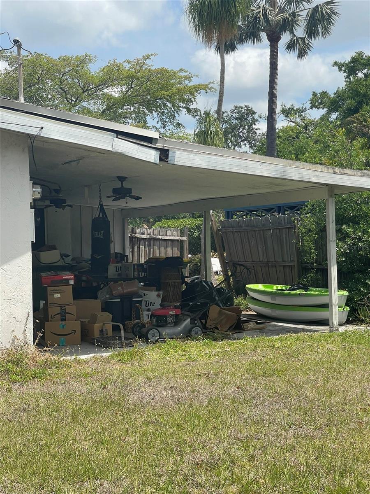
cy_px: 247
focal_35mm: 64
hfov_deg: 22.9
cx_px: 185
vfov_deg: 30.3
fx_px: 912
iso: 20
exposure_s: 1/1119
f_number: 2.2
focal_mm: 7.5
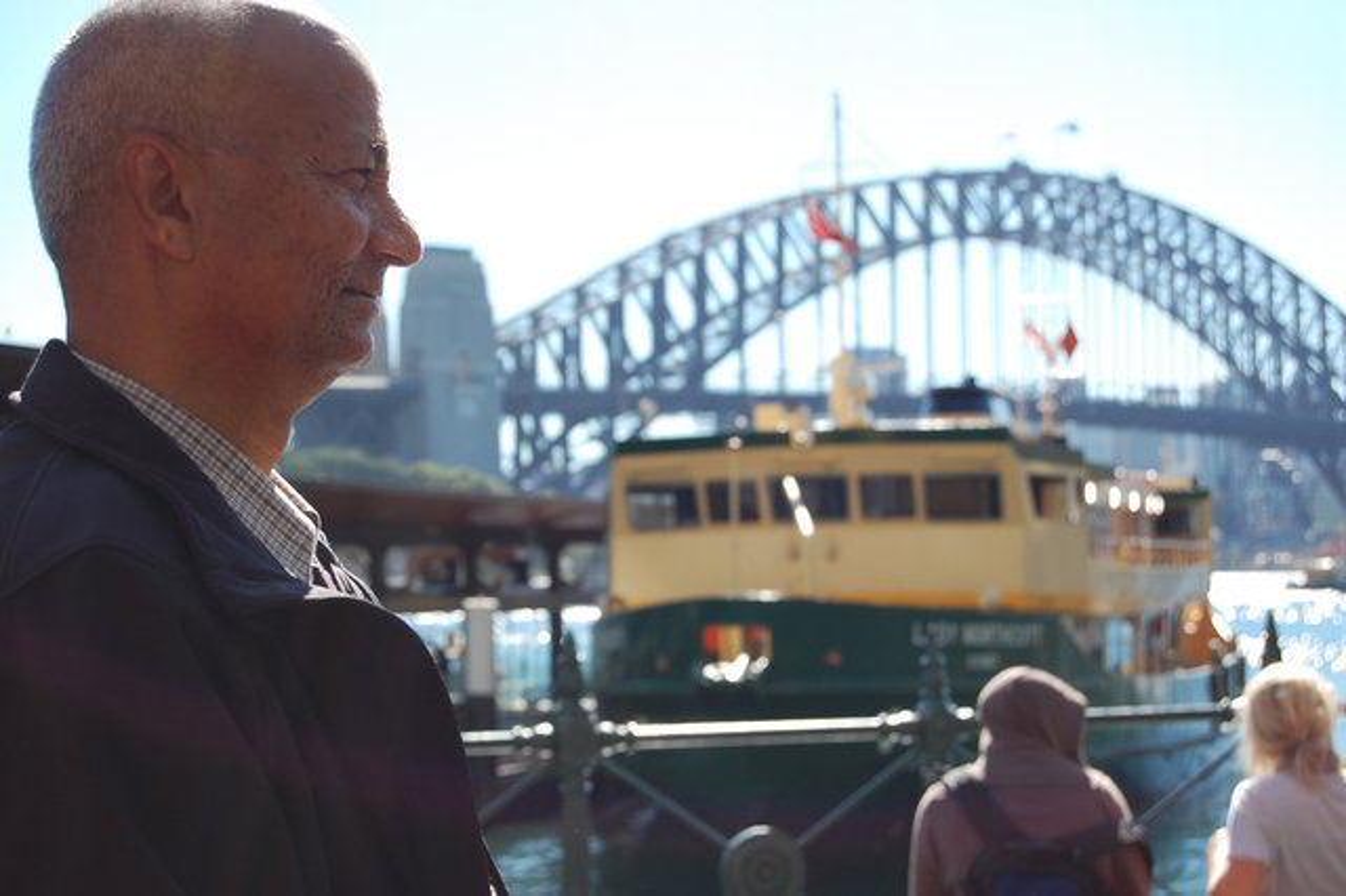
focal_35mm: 82
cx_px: 673
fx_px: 3083
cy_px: 448
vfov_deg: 16.5
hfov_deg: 24.6
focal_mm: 55
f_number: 8
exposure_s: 1/250
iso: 200
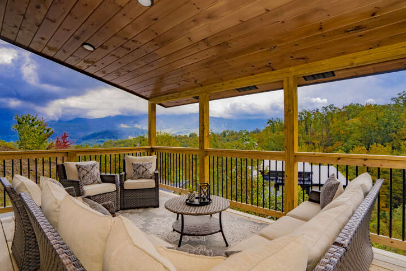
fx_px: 203
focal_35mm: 18
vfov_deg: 67.4
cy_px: 139
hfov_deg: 90.0
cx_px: 208
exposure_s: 1/250
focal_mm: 17
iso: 125
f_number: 7.1
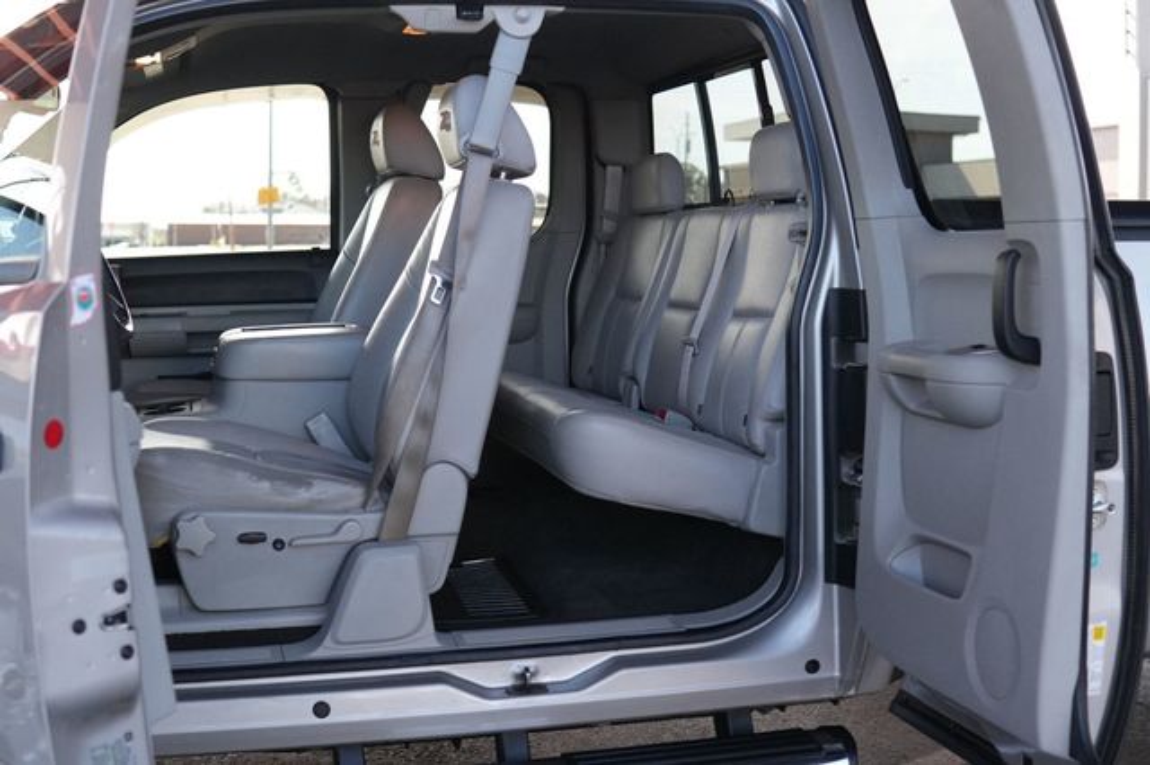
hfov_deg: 43.6
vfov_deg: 29.8
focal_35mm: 45
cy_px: 382
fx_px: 1437
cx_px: 575
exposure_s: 1/160
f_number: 3.2
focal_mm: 30
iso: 1600
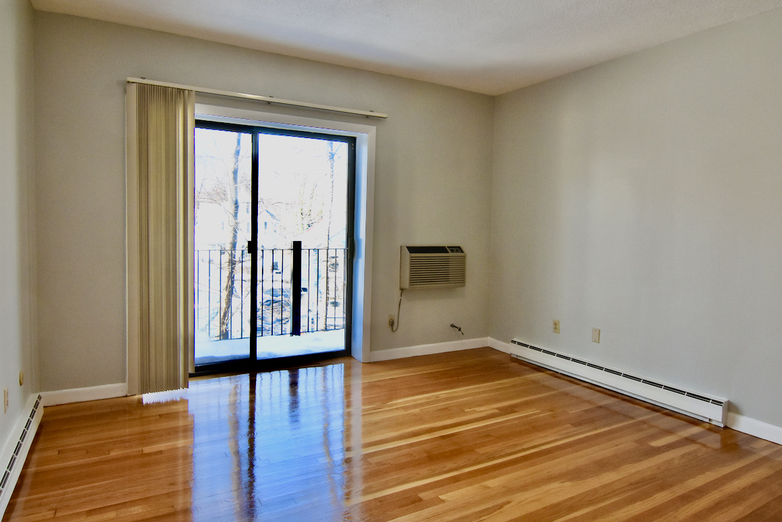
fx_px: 468
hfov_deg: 79.7
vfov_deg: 58.2
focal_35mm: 22
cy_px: 238
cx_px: 381
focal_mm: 13
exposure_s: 1/160
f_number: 6.3
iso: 800
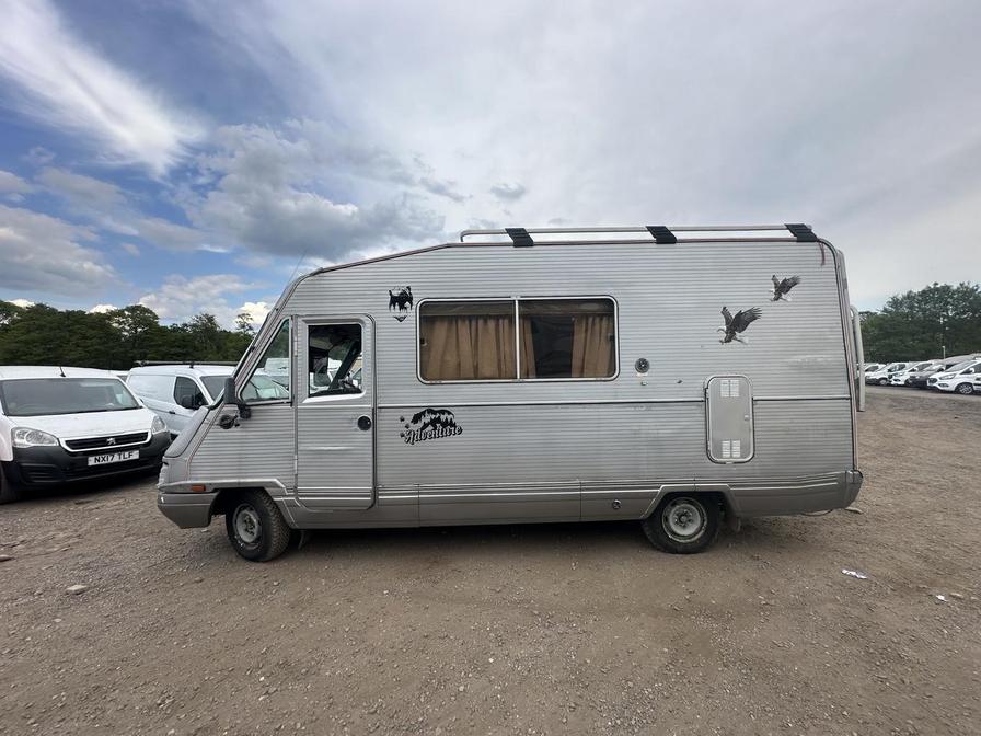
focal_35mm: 14
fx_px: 397
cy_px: 368
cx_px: 490
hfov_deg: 102.1
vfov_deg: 85.7
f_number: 2.2
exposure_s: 1/917
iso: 50
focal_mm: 2.22
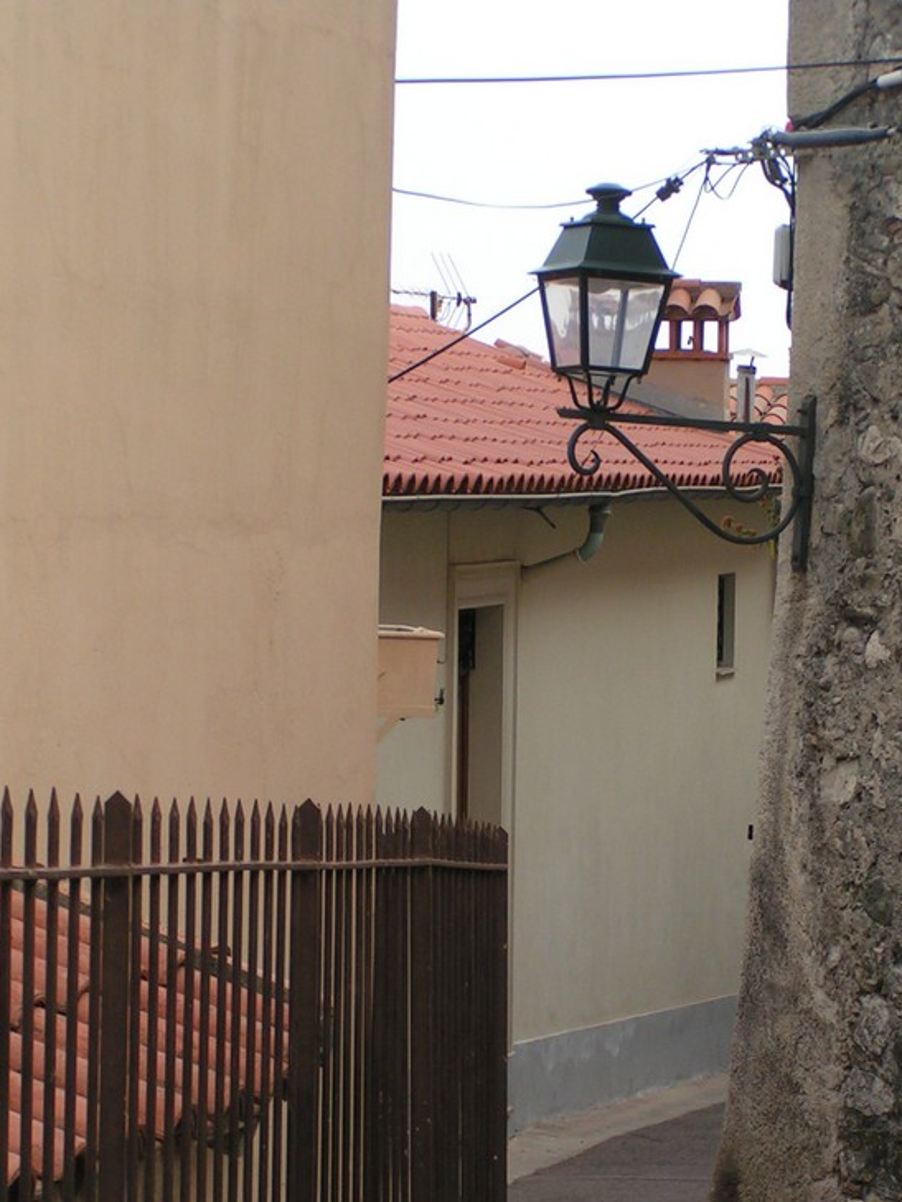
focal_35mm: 139
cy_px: 858
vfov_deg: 14.2
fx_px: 4828
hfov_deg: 10.7
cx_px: 617
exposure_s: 1/200
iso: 50
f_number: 5
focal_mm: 14.5
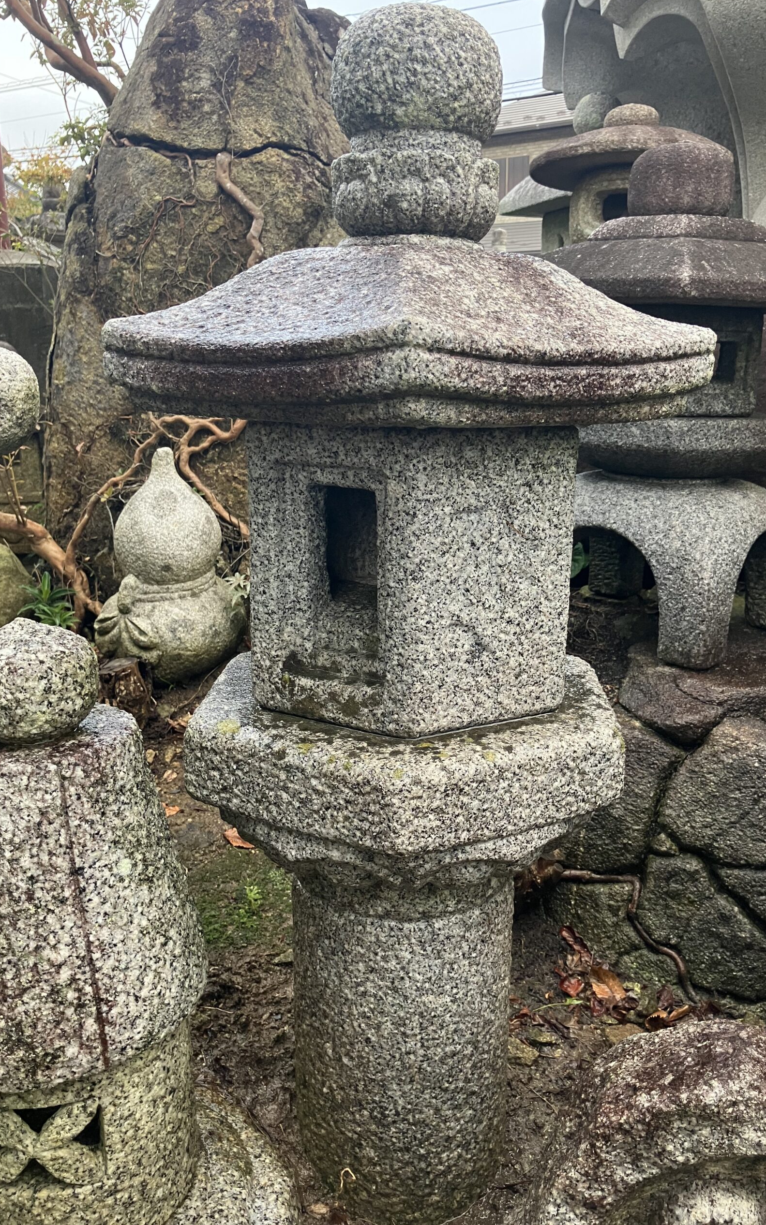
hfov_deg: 41.8
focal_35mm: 30
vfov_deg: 62.9
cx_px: 411
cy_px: 614
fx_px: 1002
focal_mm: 3.99
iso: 80
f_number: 1.8
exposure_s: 1/60
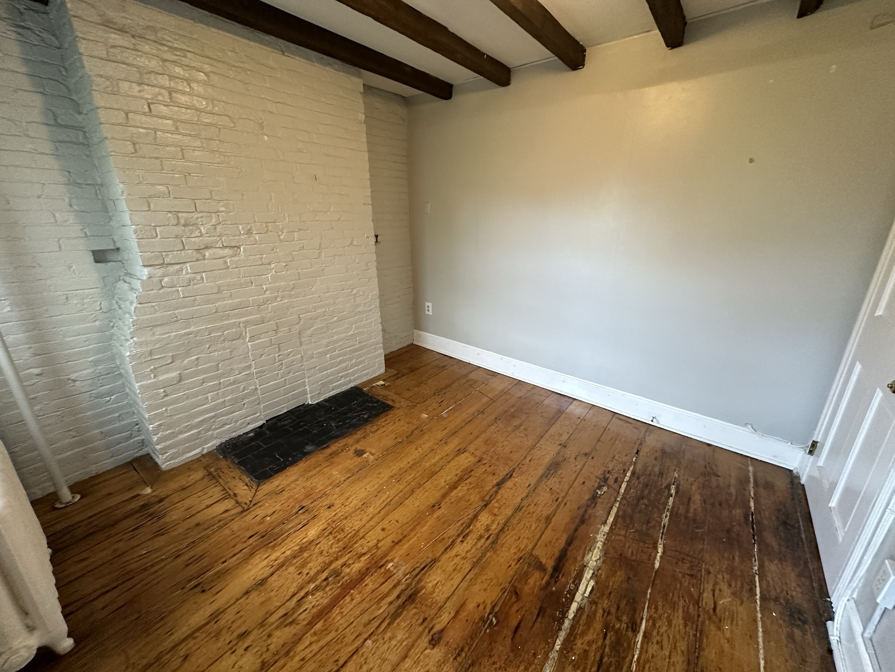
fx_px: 362
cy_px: 336
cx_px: 448
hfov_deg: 102.1
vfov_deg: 85.7
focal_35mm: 14
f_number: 2.2
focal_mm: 2.22
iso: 320
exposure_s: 1/60
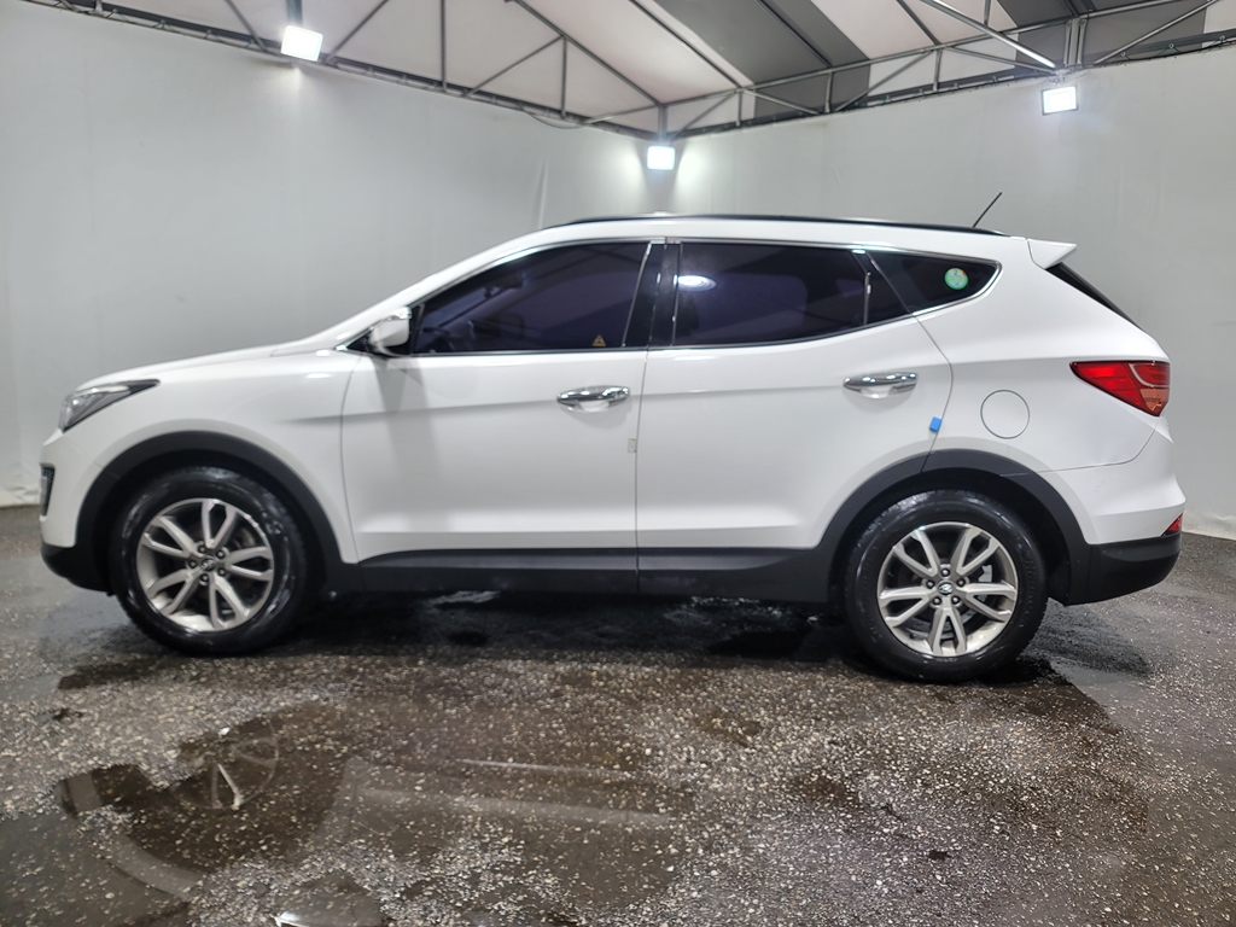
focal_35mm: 25
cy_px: 464
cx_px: 618
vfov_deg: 54.9
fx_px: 893
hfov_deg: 69.4
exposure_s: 1/120
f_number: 1.8
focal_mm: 7
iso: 50
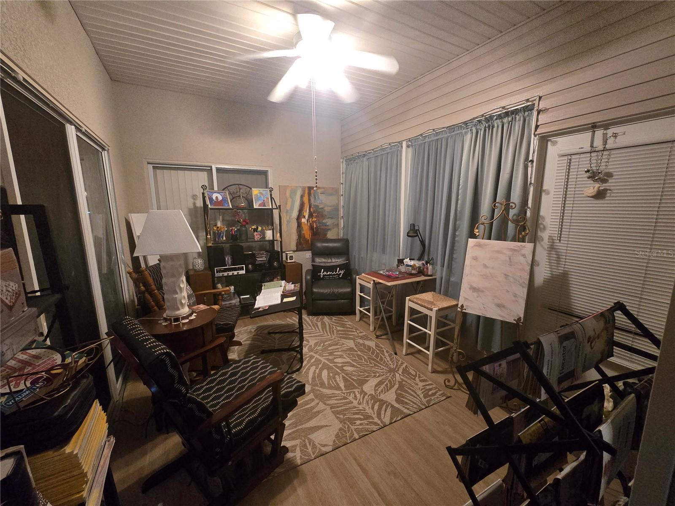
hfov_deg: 106.2
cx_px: 338
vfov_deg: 89.9
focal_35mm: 13
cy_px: 253
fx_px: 253
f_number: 2.2
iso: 1000
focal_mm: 2.2
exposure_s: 1/60
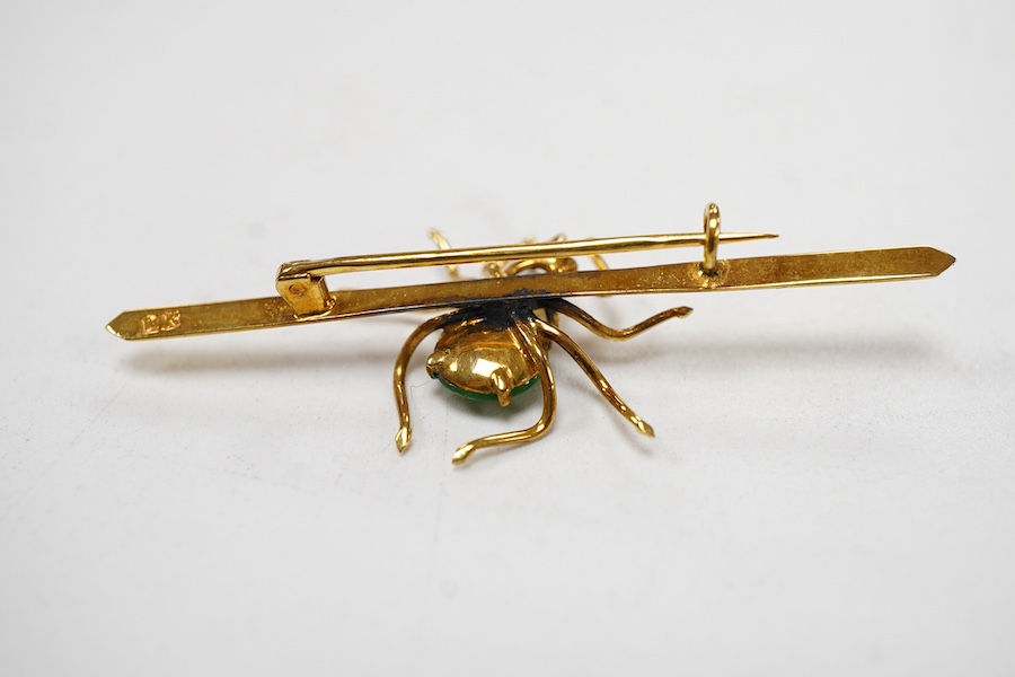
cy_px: 338
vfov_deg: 29.9
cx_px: 508
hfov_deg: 43.6
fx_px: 1269
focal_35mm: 45
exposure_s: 1/125
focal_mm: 30
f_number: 11
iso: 1250
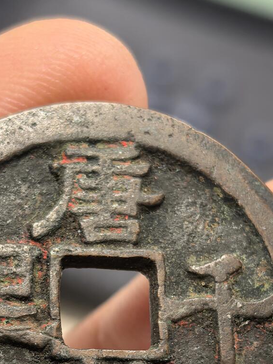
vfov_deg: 15.2
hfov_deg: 11.6
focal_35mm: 128
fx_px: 1345
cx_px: 106
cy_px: 322
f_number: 2
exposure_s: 1/50
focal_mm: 6.98
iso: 250
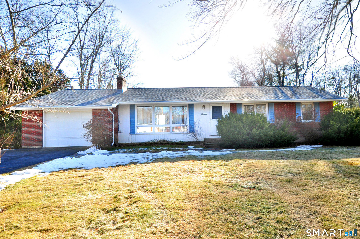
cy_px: 120
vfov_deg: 63.1
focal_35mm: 20
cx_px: 180
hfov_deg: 85.5
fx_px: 195
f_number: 8
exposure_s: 1/200
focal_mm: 13
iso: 400
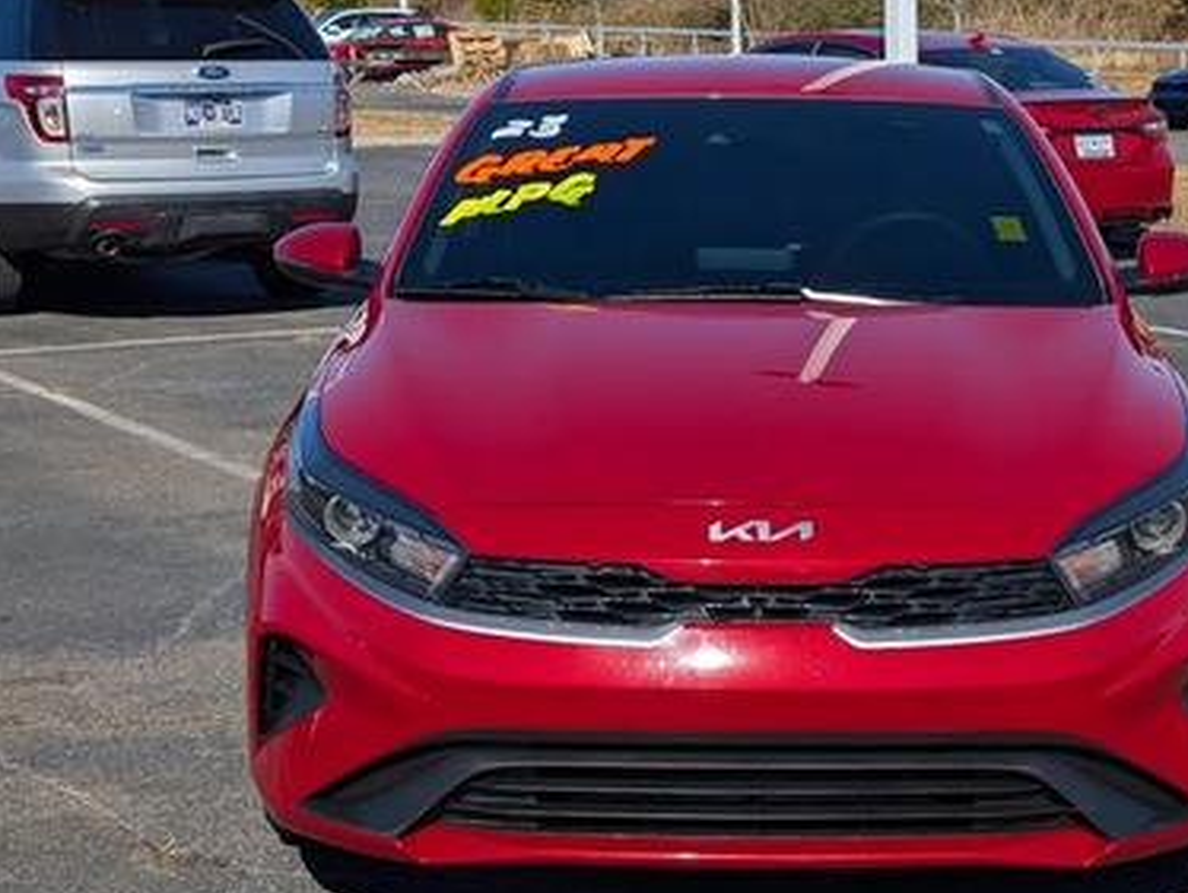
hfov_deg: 29.3
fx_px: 2267
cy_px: 467
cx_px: 737
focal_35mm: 66
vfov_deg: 22.3
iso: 23
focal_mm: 6.9
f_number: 1.68
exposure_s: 1/3333
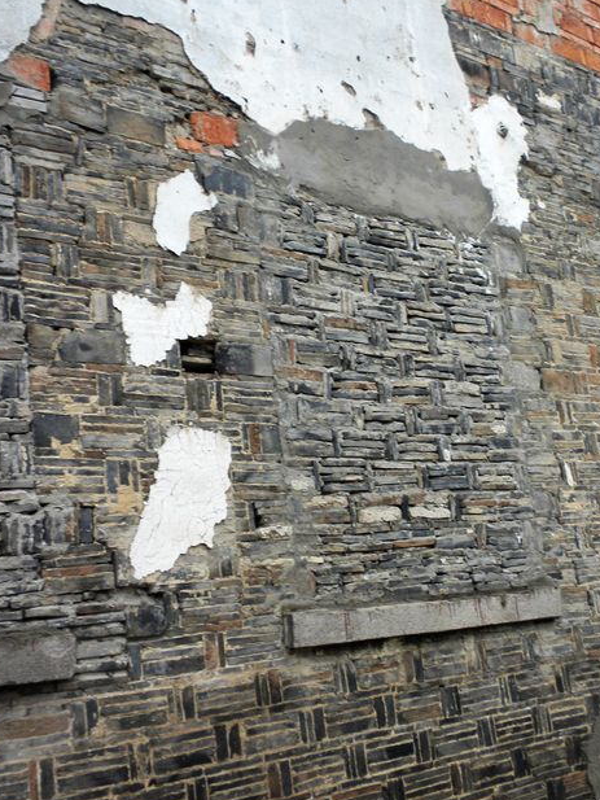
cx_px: 372
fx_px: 1109
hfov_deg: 30.2
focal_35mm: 48
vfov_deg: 39.6
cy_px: 381
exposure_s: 1/29.1
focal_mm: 6.6
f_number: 3.5
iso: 64
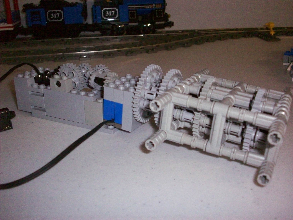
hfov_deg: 50.1
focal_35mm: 37
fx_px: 313
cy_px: 110
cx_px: 146
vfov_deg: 38.7
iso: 400
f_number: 2.8
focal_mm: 6.2
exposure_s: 1/128
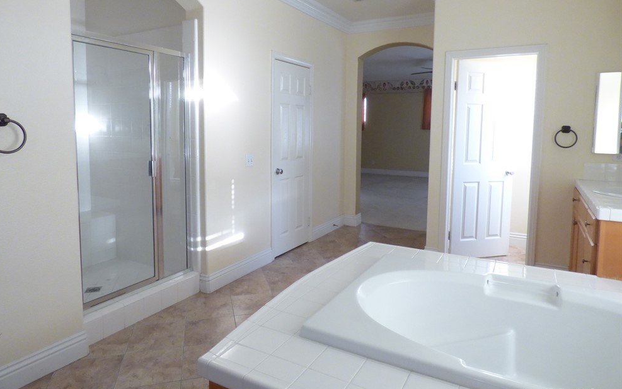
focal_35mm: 22
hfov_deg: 79.6
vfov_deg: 54.8
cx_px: 300
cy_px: 161
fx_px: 373
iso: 400
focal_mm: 3.58
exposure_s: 1/50
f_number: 2.8
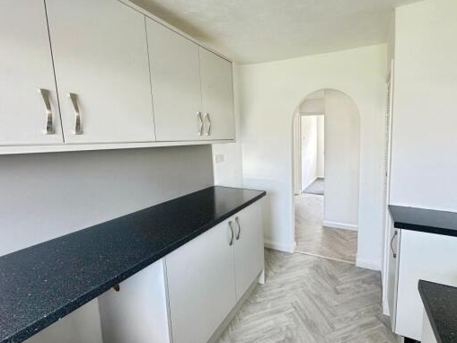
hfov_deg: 93.9
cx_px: 259
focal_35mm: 16
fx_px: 211
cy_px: 193
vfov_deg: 77.8
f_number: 2.2
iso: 64
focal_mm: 2.22
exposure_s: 1/99
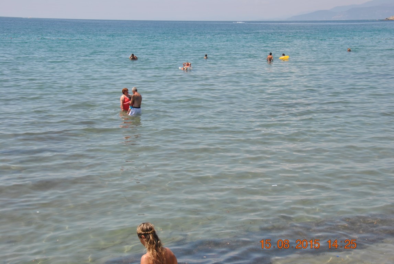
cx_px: 197
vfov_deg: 23.8
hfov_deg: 35.0
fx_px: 625
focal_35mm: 57
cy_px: 132
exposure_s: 1/250
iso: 100
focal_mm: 38
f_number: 8
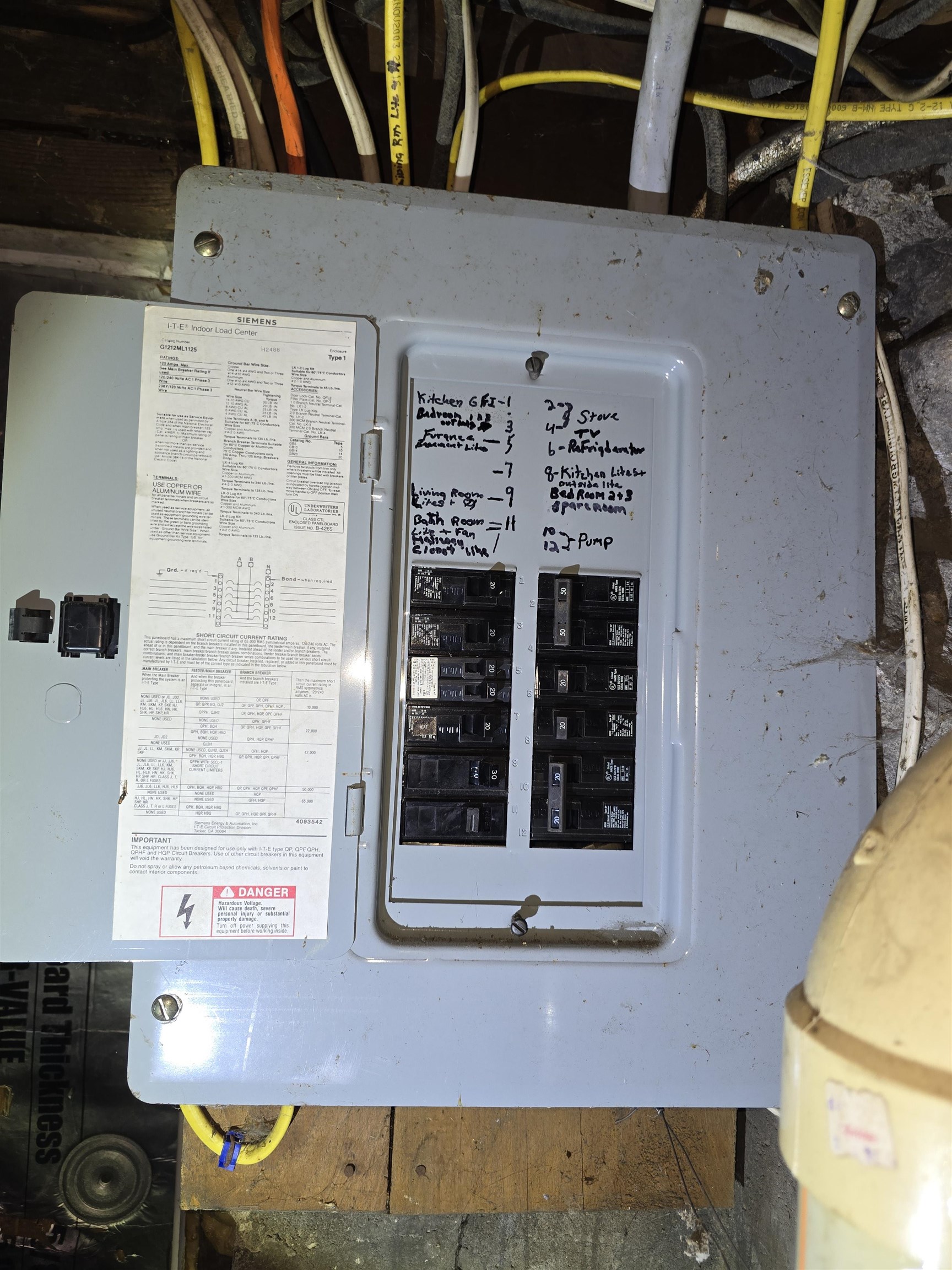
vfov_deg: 73.9
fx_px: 843
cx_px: 476
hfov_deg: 58.9
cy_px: 635
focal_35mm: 23
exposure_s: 1/33.5
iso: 100
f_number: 1.7
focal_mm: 6.3
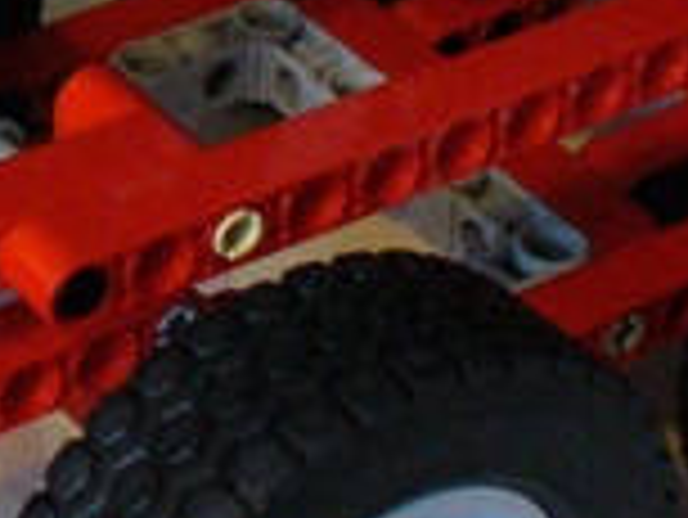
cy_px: -72
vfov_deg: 9.5
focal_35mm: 155
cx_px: -234
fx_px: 3083
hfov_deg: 12.3
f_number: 2.8
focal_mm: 6.1
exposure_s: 1/30
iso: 400
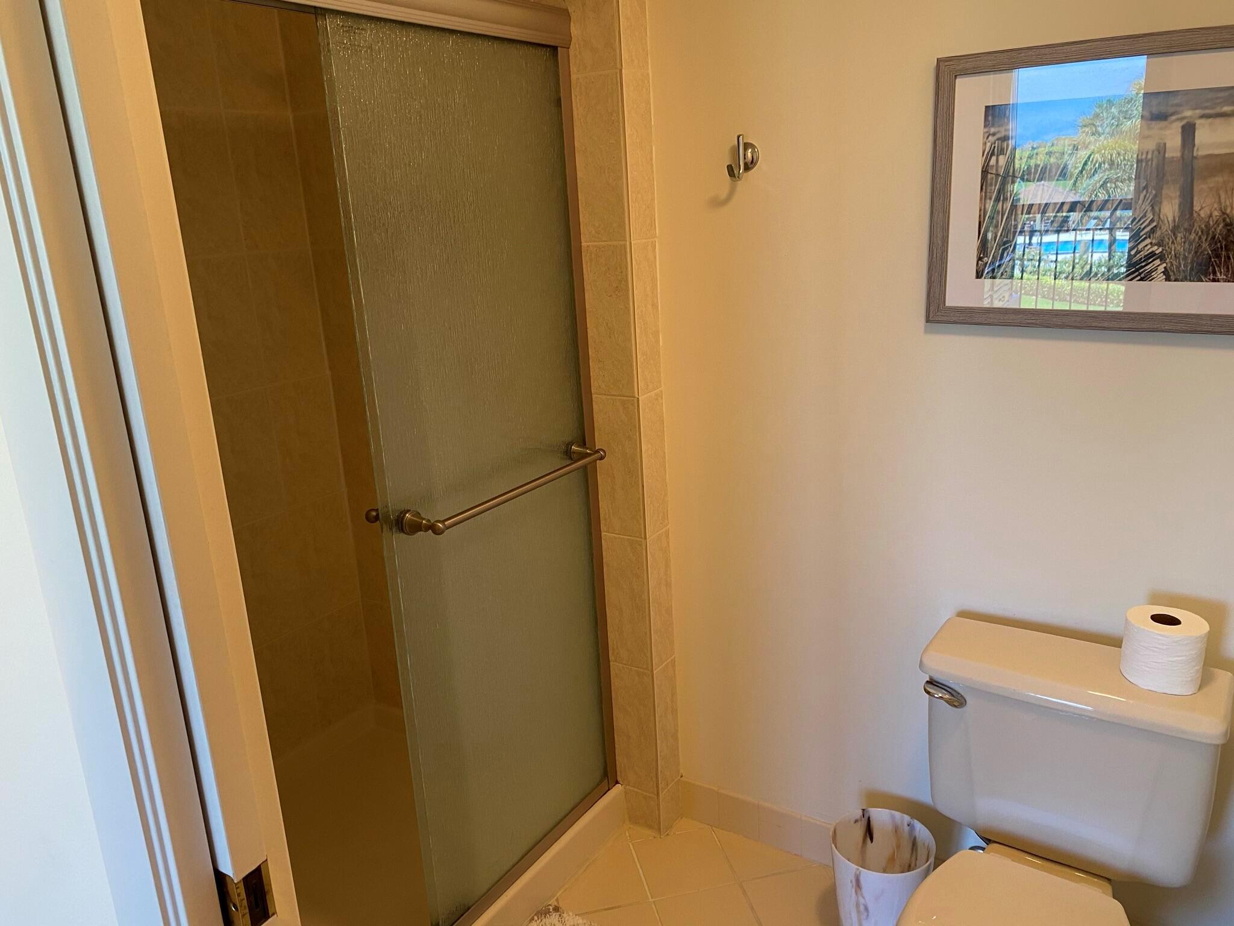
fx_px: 927
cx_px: 617
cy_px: 463
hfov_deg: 67.3
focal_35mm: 26
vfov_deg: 53.1
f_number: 1.8
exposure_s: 1/60
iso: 80
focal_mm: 4.25
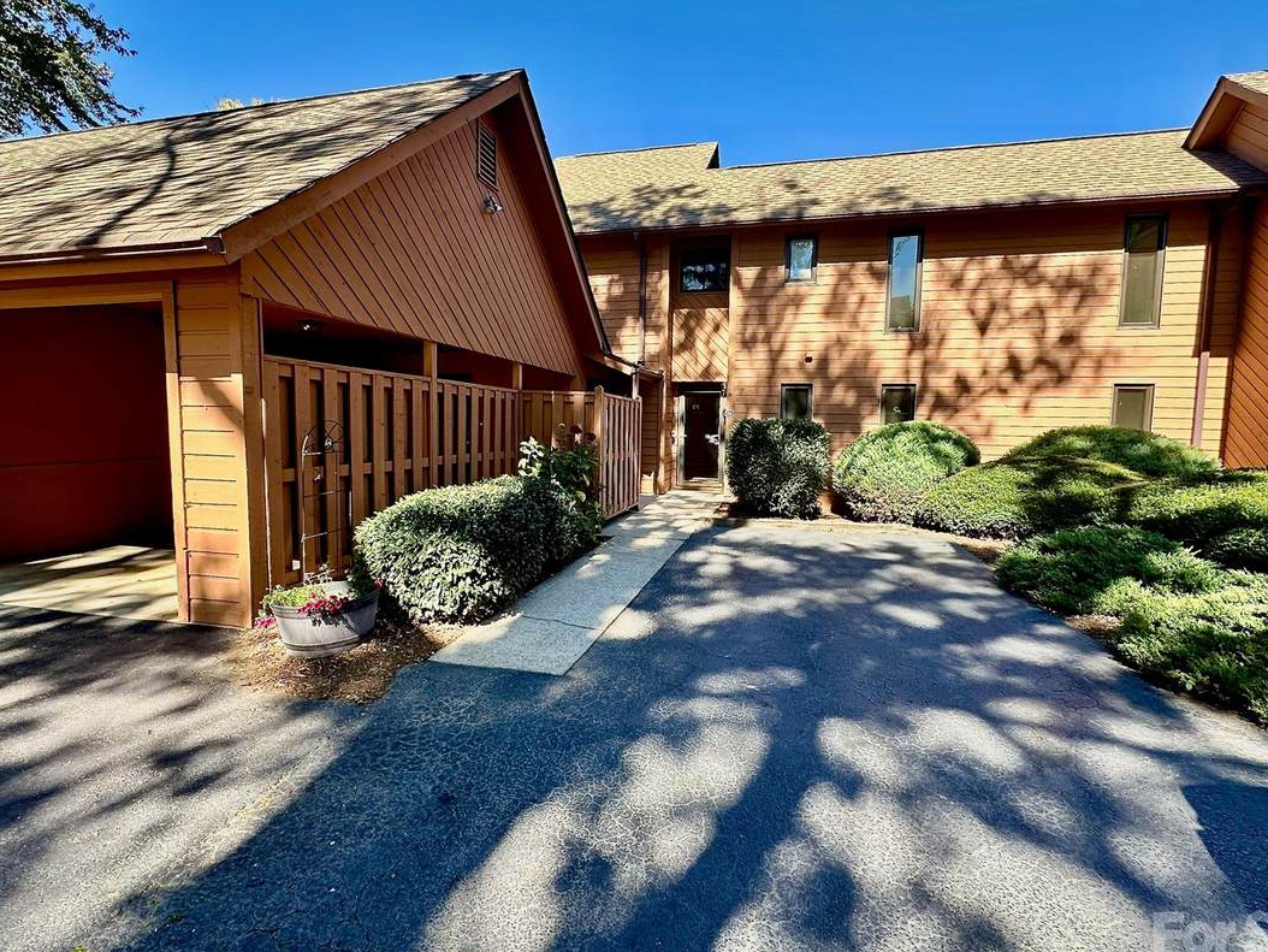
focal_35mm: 17
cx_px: 632
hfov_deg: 91.0
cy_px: 475
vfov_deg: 74.8
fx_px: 623
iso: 40
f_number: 2.2
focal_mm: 2.22
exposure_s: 1/224
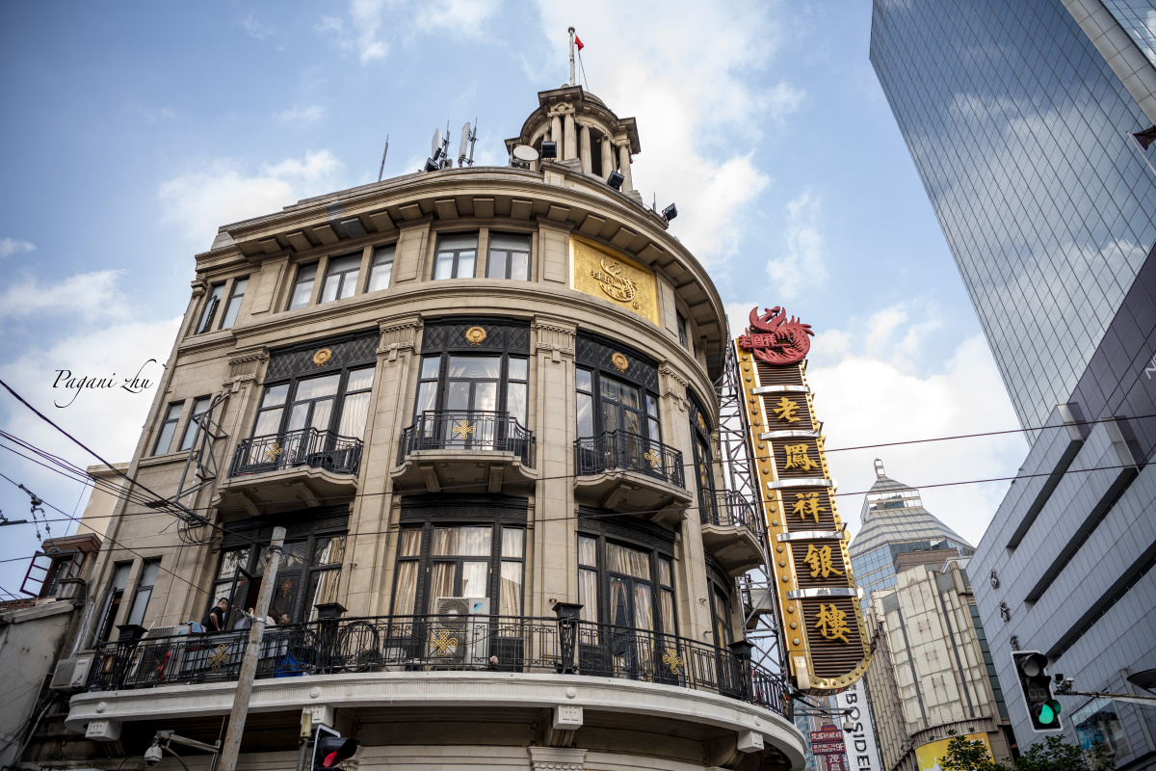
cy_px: 386
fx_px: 771
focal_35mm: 24
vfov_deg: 53.1
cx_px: 578
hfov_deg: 73.7
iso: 64
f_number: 2.8
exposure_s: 1/250
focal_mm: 24
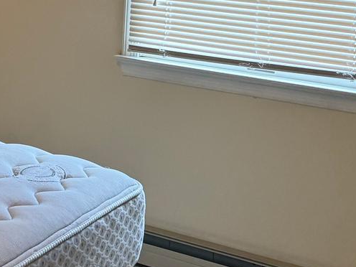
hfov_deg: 17.0
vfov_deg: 14.7
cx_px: -244
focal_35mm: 99
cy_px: -11
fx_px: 1018
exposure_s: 1/60
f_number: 1.78
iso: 160
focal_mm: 6.76
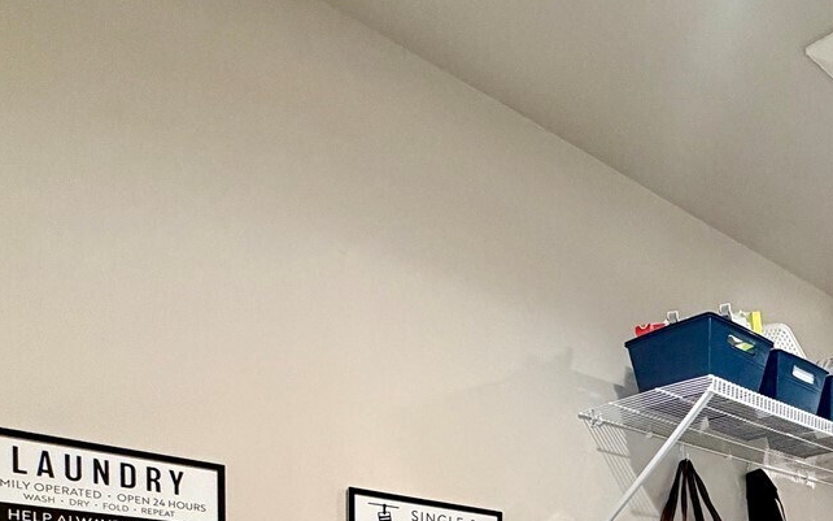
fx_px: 840
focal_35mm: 37
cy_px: 685
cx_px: 775
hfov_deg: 46.7
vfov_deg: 28.1
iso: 400
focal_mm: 2.22
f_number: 2.2
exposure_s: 1/60
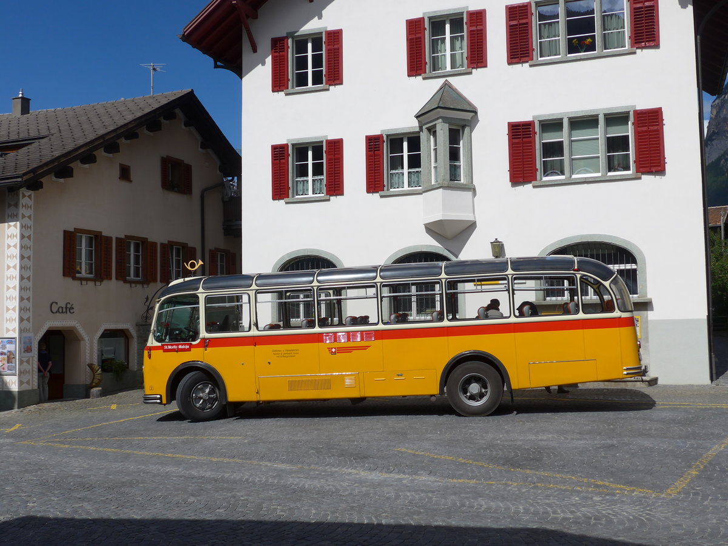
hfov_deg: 45.8
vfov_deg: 35.1
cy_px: 273
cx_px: 364
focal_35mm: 41
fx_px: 862
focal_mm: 8.4
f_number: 4
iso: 80
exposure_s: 1/2000
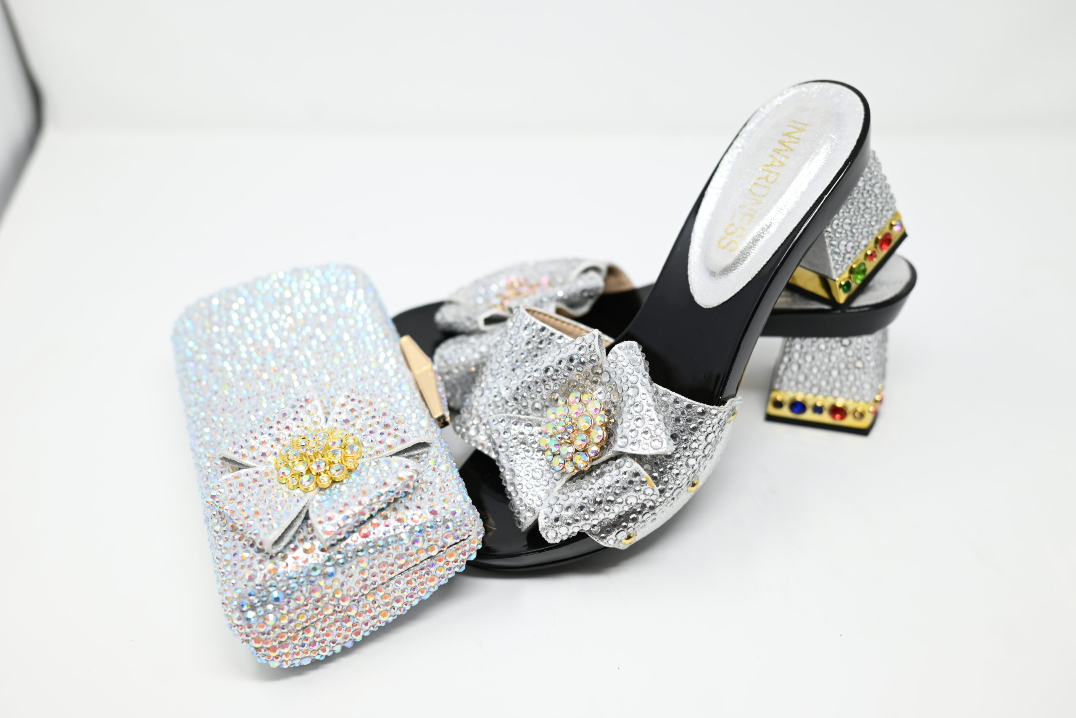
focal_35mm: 40
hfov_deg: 48.4
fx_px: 1196
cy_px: 359
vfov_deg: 33.4
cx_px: 538
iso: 400
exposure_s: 1/250
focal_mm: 40
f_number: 3.5
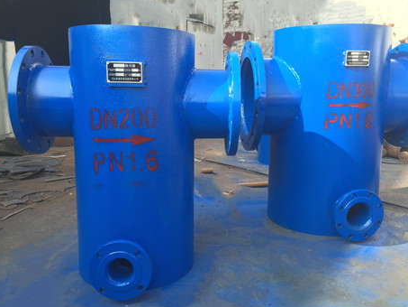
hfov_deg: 56.8
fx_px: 377
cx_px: 216
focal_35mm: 32
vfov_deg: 44.2
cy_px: 153
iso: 32
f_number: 2.2
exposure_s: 1/421
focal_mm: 4.15
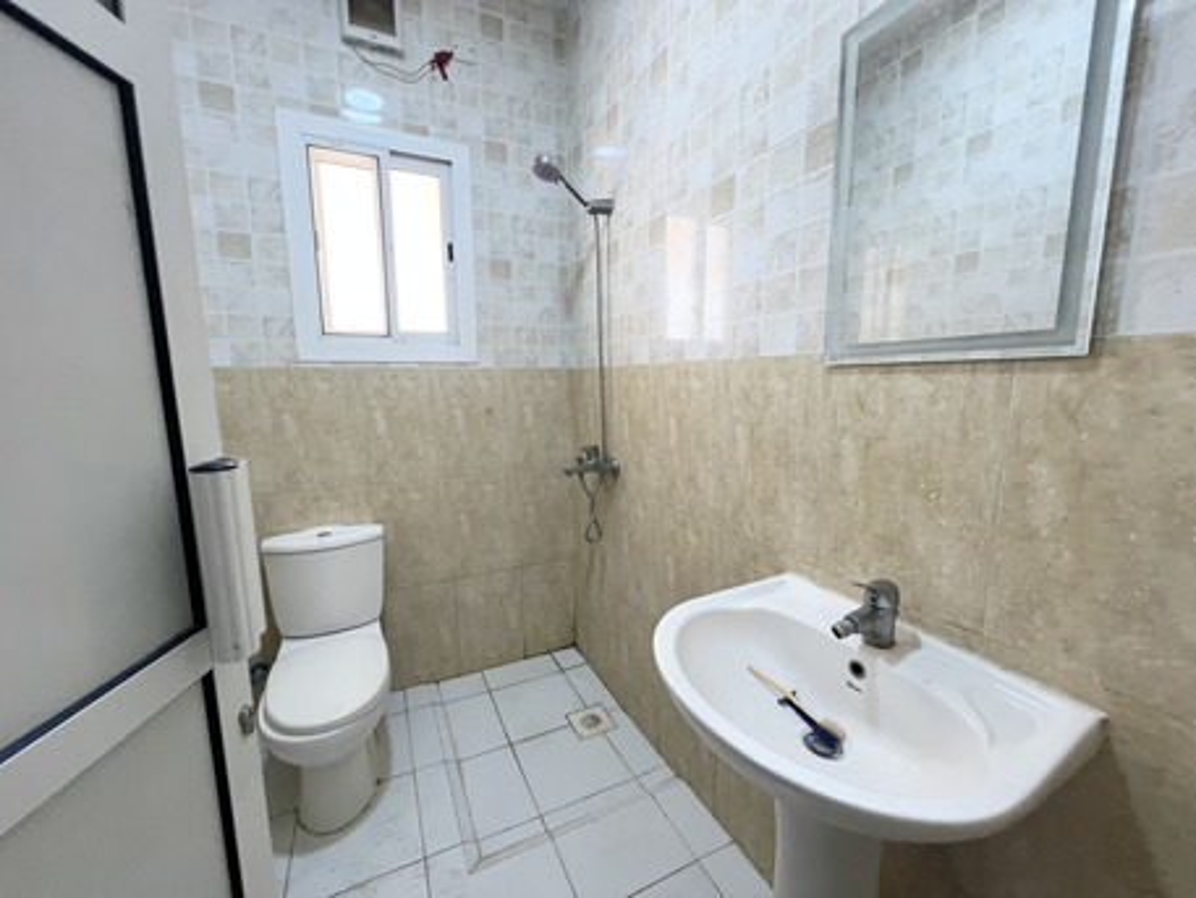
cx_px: 598
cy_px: 449
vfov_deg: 89.9
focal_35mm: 13
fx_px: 449
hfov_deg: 106.2
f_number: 1.8
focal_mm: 1.57
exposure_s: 1/114
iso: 200
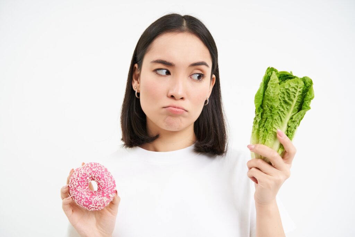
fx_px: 542
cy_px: 118
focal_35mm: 55
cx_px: 178
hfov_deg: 36.2
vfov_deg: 24.6
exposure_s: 1/125
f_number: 5
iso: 200
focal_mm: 55
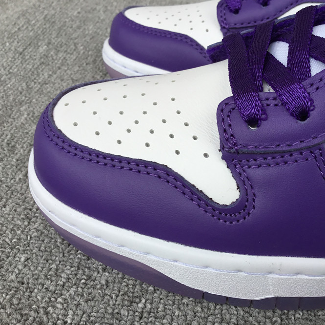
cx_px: 208
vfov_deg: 44.9
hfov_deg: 44.5
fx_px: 393
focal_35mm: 37
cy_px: 162
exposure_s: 1/260
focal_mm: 3.3
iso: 25
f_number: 2.4
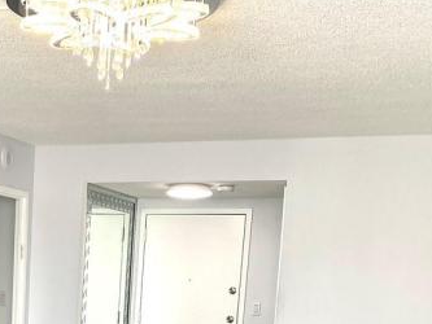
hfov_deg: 25.0
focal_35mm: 75
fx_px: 936
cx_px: 26
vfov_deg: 18.3
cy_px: 421
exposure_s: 1/120
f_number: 1.8
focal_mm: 4.25
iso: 50
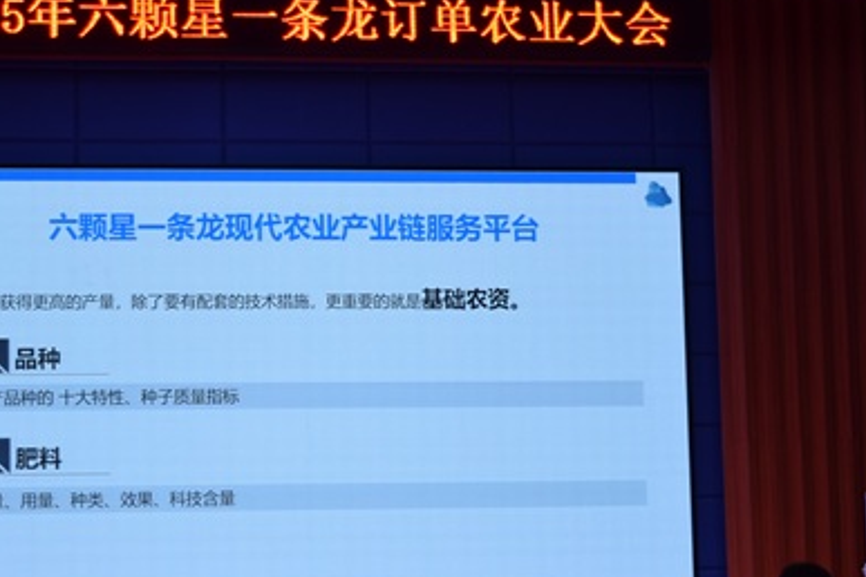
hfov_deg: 21.8
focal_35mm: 93
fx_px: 2237
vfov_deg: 14.7
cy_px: 378
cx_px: 309
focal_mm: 40
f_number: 5
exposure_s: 1/100
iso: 400
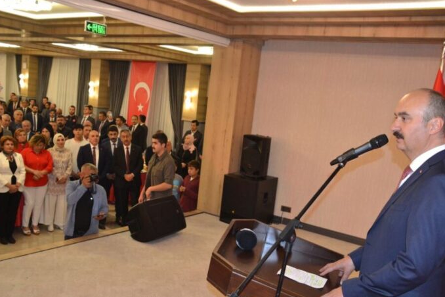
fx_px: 420
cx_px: 225
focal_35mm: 34
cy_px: 164
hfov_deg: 55.8
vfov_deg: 38.8
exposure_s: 1/60
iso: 1400
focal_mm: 20
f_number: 3.5
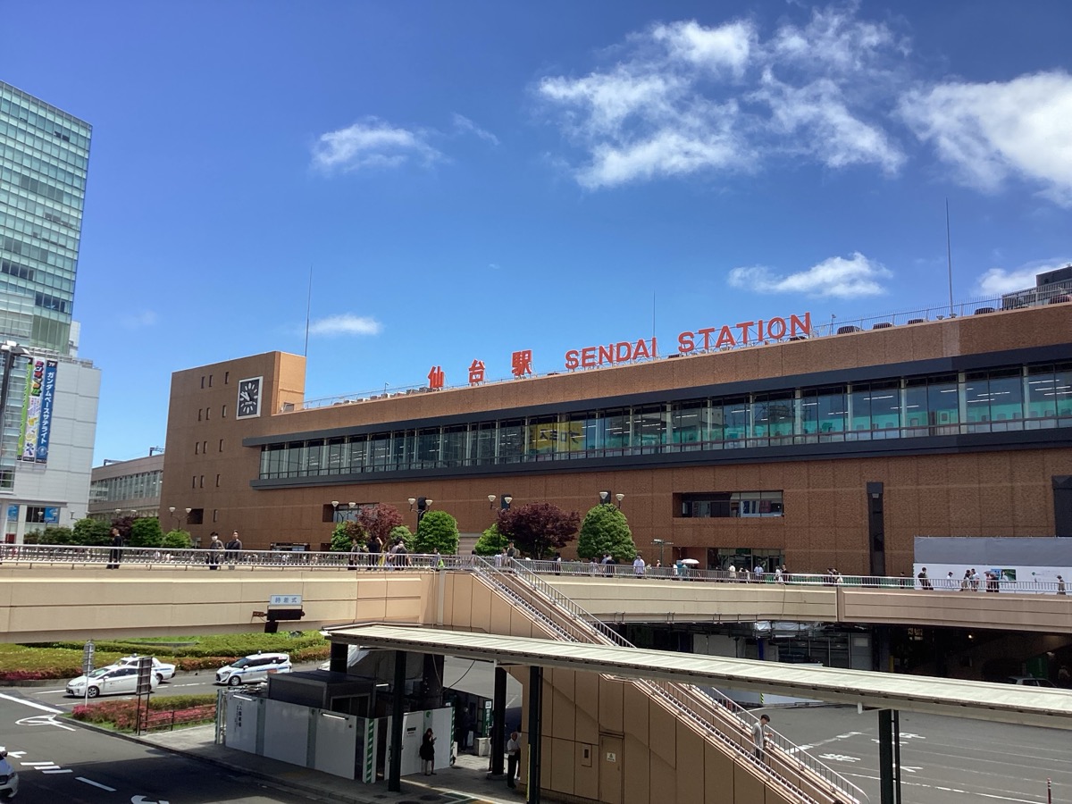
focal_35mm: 31
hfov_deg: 58.4
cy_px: 402
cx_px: 536
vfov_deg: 45.4
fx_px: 960
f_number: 2.4
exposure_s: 1/1199
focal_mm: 3.3
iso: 25
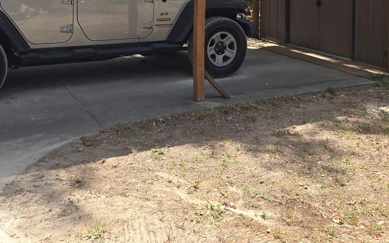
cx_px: 171
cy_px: -17
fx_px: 477
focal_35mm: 45
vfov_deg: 26.6
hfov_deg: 44.3
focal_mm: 5.4
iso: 25
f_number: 1.8
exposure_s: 1/598
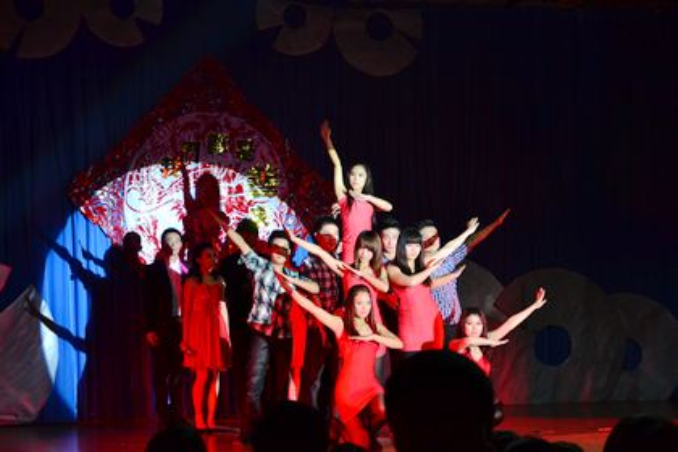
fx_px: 1469
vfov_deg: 17.5
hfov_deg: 26.0
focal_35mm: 78
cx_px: 339
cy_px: 226
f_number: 5
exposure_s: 1/50
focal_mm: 52
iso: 1600
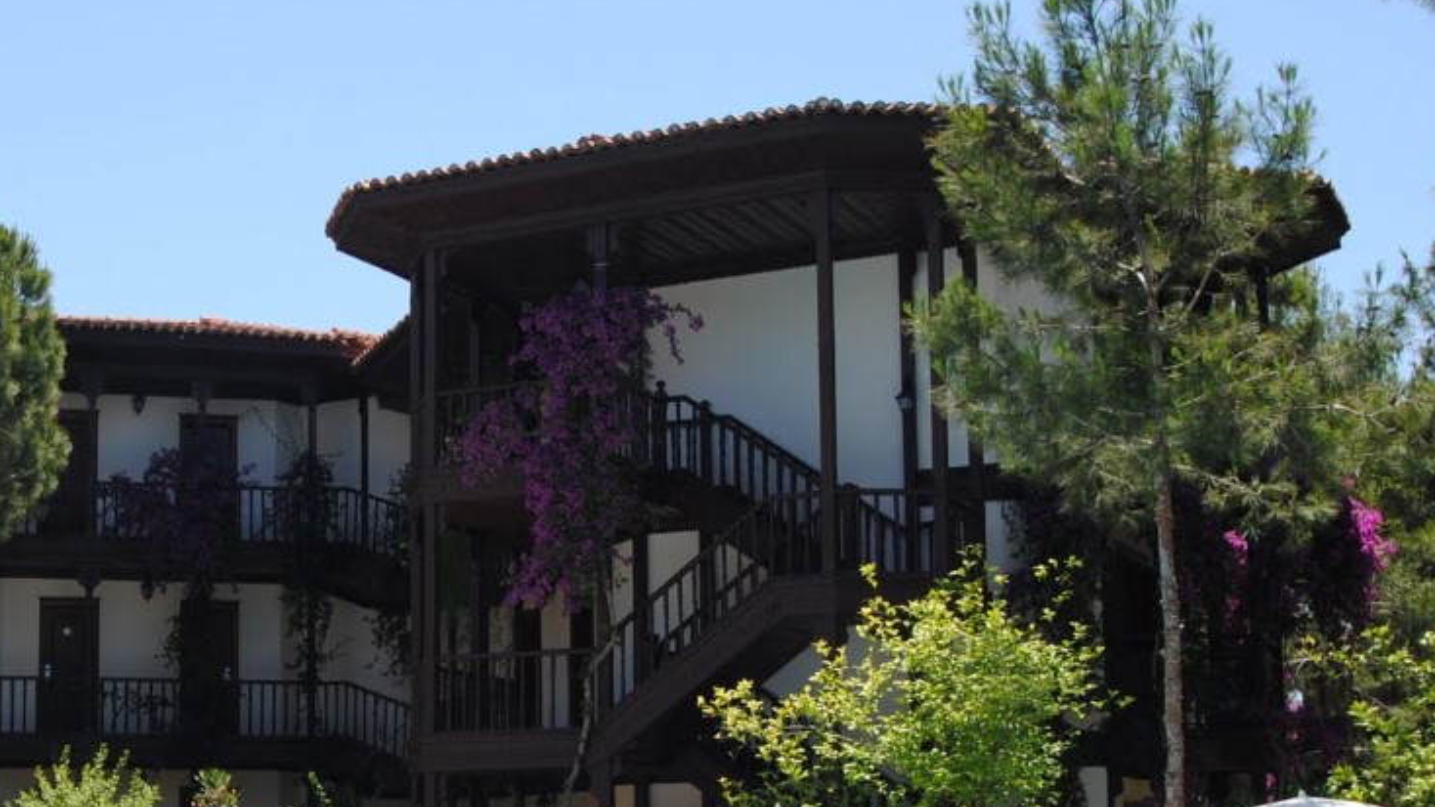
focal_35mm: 59
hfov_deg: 34.8
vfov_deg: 20.1
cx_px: 382
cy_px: 678
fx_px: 2245
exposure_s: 1/200
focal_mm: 24
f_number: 7.1
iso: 100
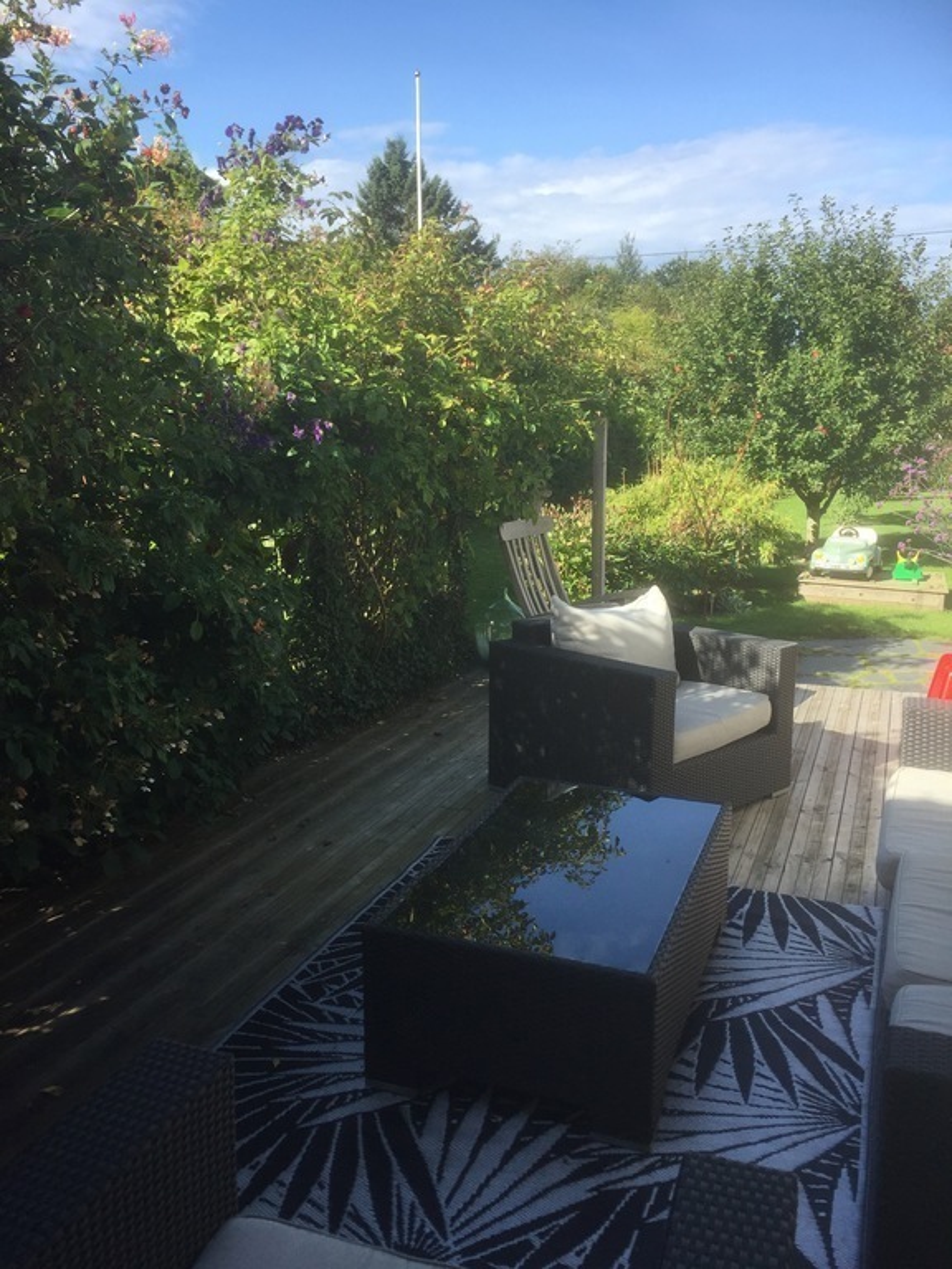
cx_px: 476
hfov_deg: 48.2
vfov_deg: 61.7
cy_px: 634
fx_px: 1063
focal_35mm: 29
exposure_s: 1/842
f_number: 2.2
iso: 32
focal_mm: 4.15
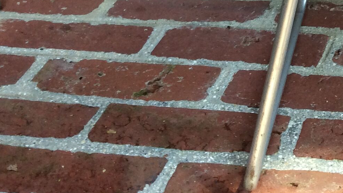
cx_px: 441
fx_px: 837
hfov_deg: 21.1
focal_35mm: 92
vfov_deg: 12.3
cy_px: -124
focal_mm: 3.3
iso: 40
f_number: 2.4
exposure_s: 1/50
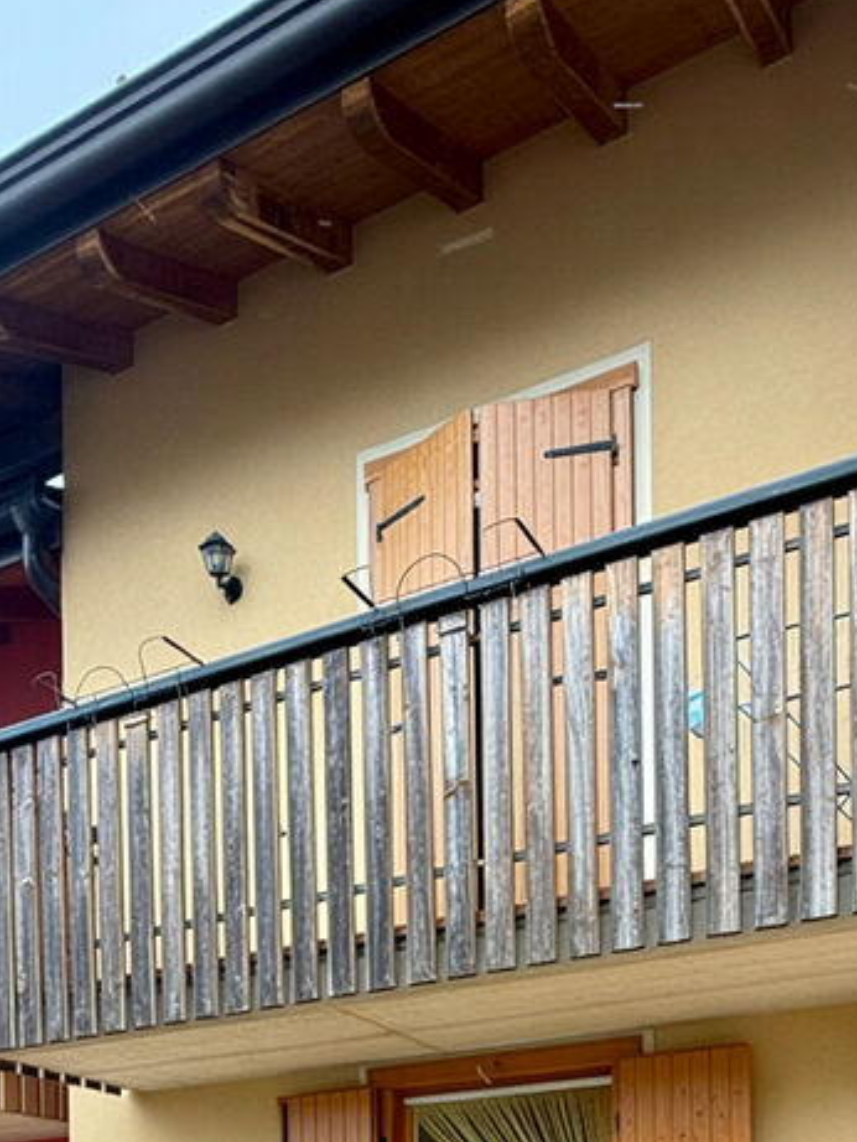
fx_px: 1155
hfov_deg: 40.7
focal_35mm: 35
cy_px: 1375
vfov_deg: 38.6
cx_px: 436
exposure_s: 1/99
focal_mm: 2.22
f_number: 2.2
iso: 50
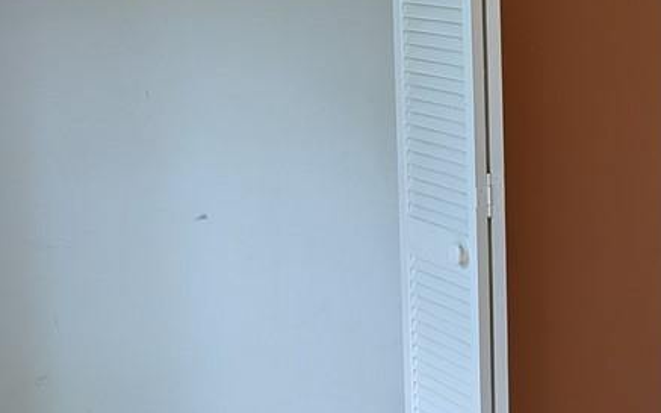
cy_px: 54
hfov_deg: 29.4
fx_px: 1117
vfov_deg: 20.6
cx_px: 748
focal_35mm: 62
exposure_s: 1/60
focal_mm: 5.43
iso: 54
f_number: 1.89
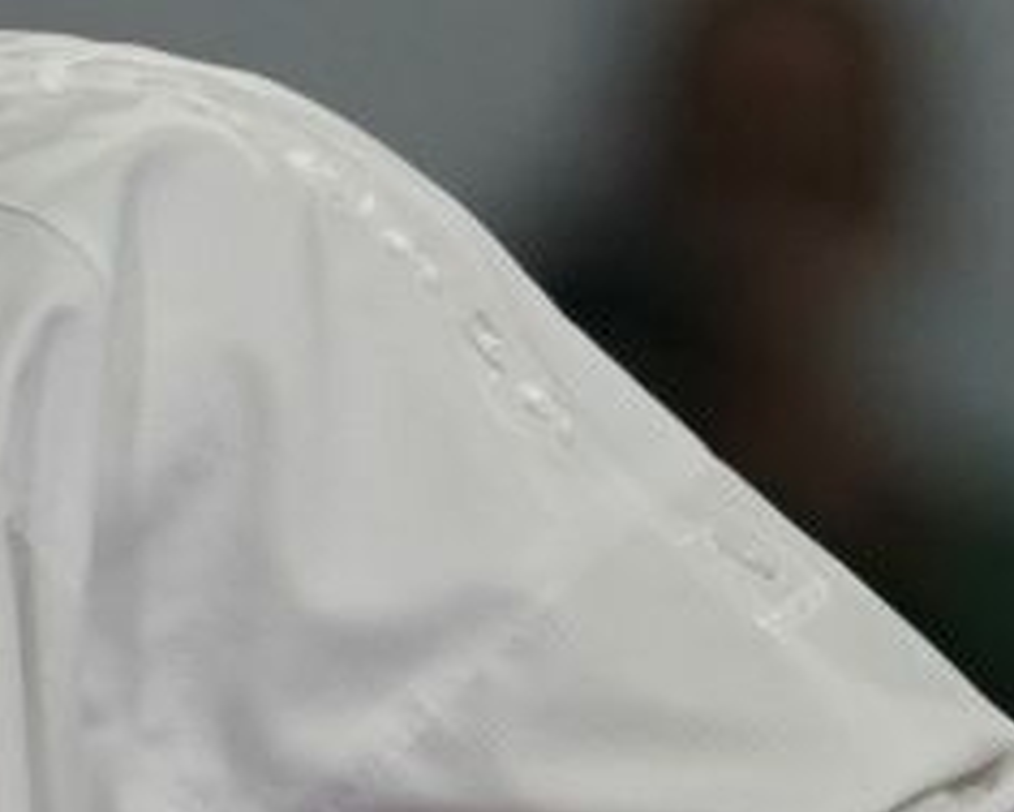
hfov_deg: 0.9
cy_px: 855
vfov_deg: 0.7
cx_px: 254
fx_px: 64459
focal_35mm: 2147
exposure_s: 1/1000
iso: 800
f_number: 2.8
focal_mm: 200
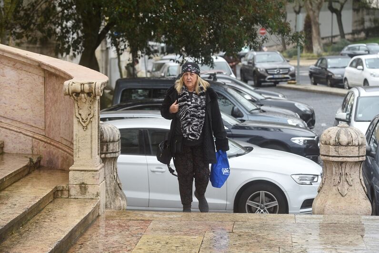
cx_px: 190
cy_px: 126
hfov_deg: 18.6
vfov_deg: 12.5
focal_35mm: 110
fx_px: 1158
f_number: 4.5
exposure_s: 1/800
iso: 250
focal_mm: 110
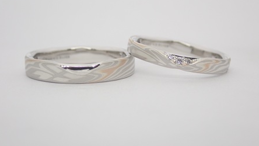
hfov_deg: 25.0
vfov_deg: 14.2
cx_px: 129
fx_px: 584
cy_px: 66
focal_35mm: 85
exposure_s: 1/125
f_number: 4.1
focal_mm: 13.65
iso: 200
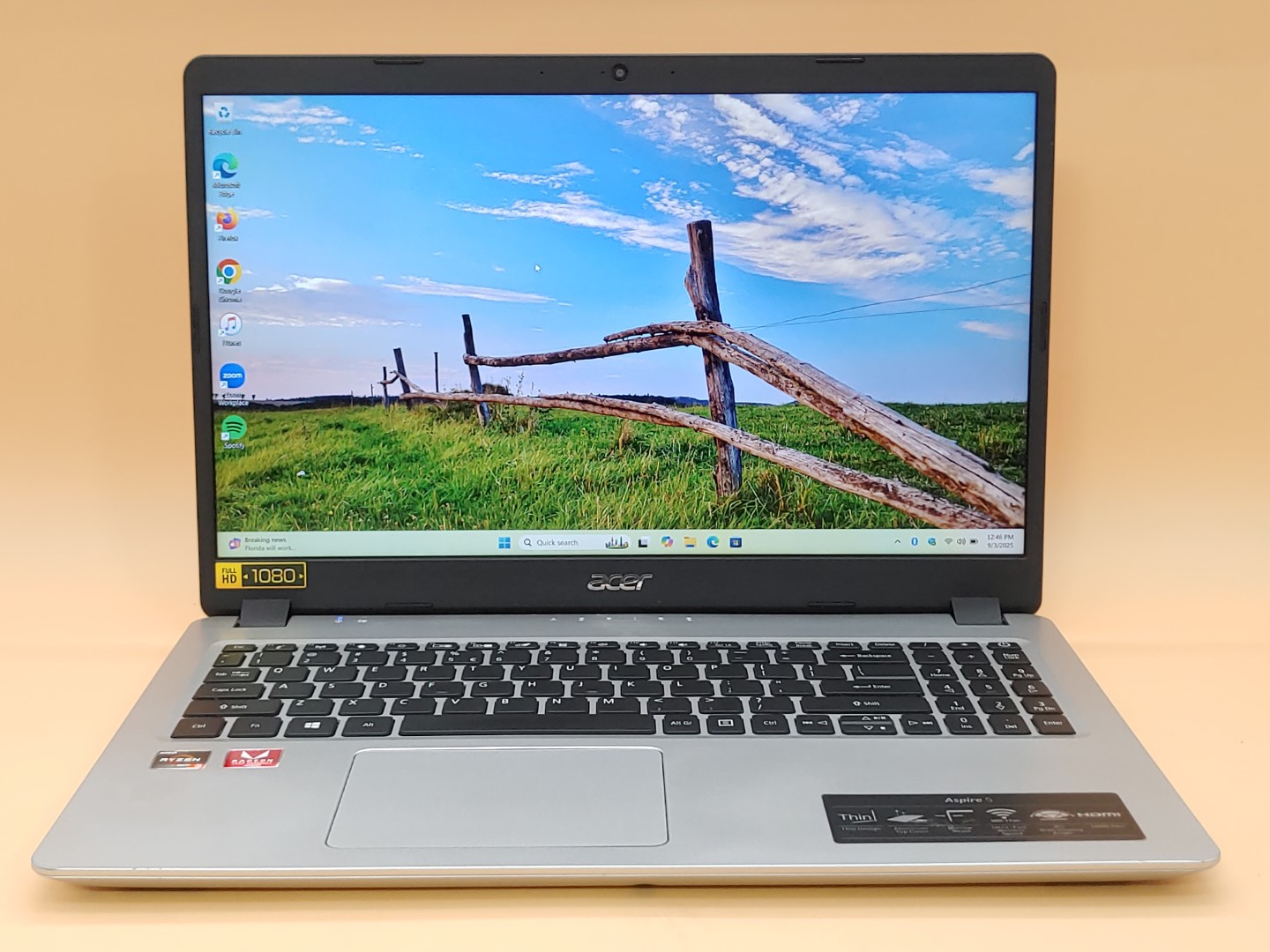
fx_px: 1798
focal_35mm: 49
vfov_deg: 29.7
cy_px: 476
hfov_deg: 38.9
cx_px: 635
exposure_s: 1/60
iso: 50
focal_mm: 4.36
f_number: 1.8
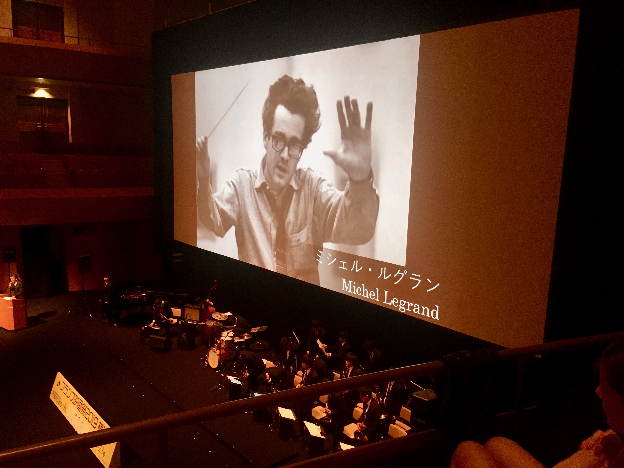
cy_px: 234
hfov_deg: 61.7
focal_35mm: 29
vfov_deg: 48.2
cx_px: 312
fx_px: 523
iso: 200
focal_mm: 4.15
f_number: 2.2
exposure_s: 1/20
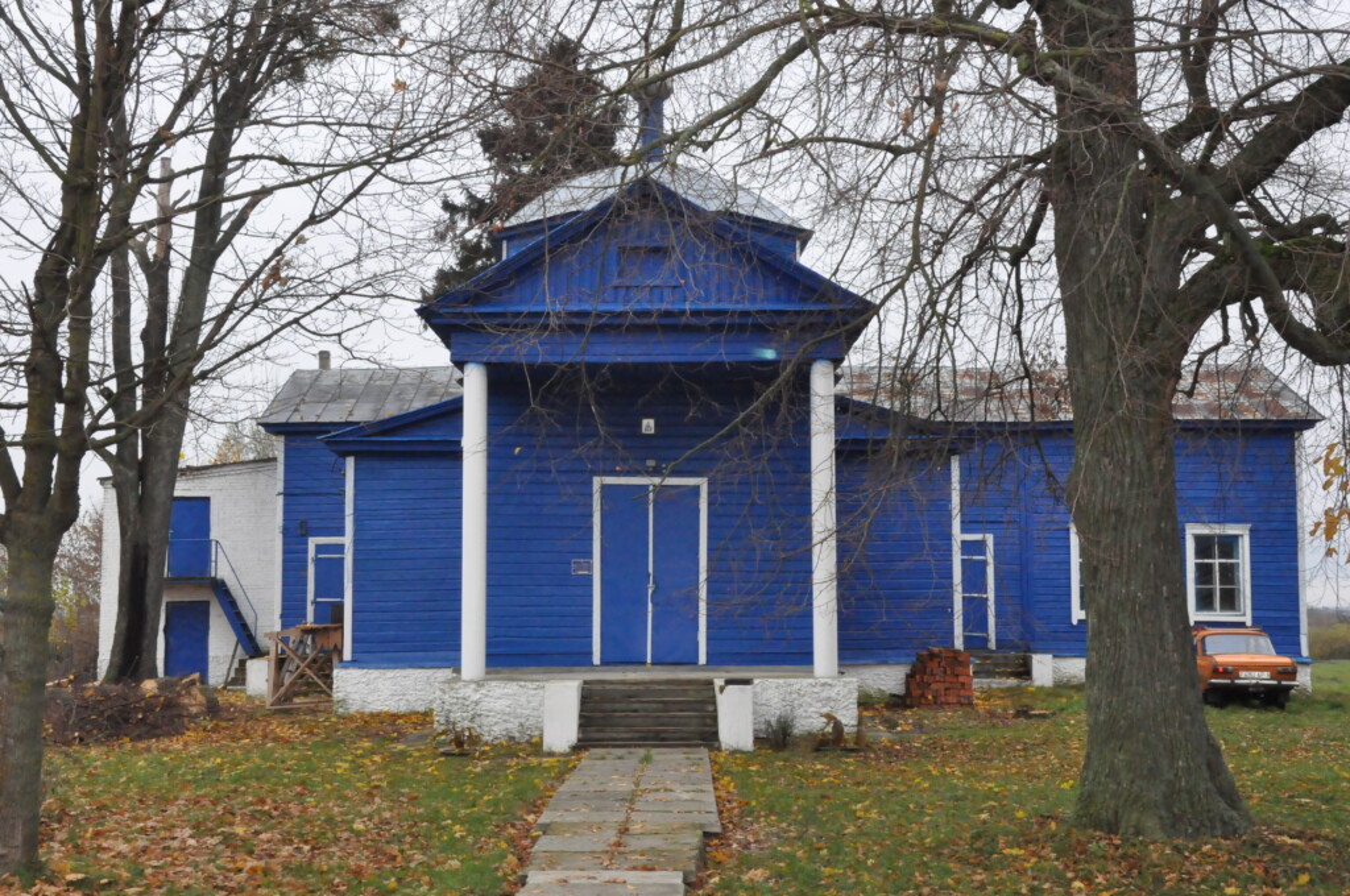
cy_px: 448
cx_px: 675
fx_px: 1573
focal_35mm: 42
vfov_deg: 31.8
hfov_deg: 46.5
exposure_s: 1/200
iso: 3200
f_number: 18
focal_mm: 28
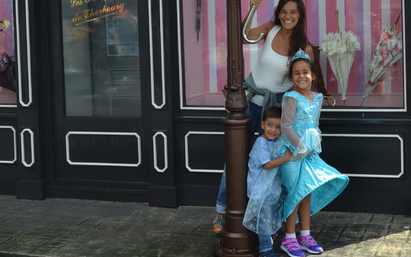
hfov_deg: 29.9
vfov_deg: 18.9
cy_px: 49
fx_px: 762
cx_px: 283
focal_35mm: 68
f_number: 6.3
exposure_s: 1/160
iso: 100
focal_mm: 24
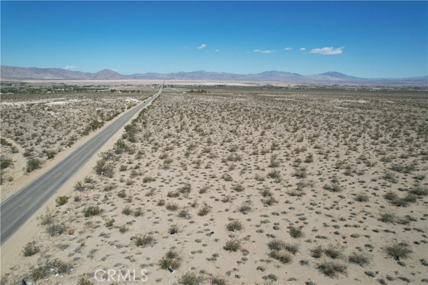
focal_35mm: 22
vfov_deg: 57.3
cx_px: 214
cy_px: 142
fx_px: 262
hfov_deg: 78.6
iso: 100
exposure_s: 1/3000
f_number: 2.8
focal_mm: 8.38
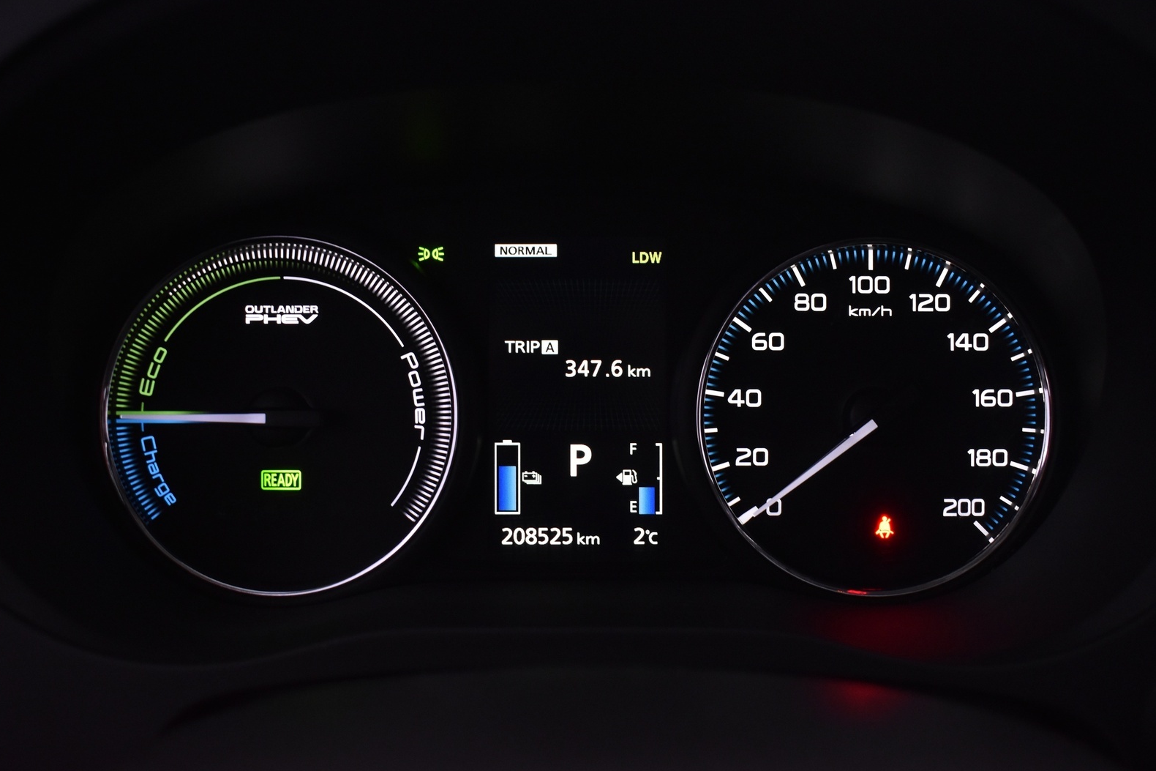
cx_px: 570
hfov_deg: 48.5
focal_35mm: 40
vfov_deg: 33.4
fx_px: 1284
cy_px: 382
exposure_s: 1/25
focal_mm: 26
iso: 1250
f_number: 5.6
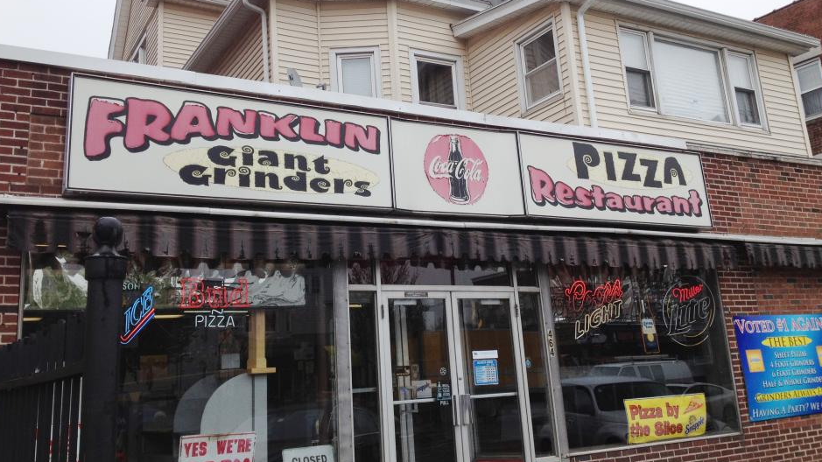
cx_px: 409
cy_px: 170
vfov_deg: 30.3
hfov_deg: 51.6
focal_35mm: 39
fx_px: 850
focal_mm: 4.28
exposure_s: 1/717
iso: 50
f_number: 2.4
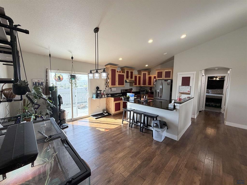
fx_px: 100
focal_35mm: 14
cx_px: 124
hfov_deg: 102.1
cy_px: 92
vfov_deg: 85.7
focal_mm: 2.22
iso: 160
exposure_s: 1/120
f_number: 2.2
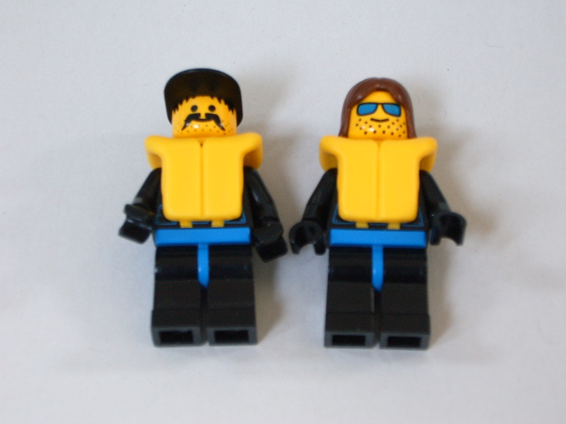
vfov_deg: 16.4
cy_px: 212
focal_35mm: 90
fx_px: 1472
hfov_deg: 21.8
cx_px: 283
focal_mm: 14
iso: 141
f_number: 4.3
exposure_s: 1/8
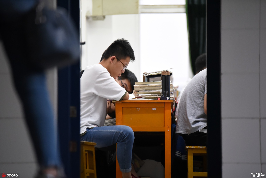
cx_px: 133
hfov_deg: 10.3
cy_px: 89
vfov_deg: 6.9
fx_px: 1478
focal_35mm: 200
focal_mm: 200
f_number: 2.8
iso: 4000
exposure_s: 1/200
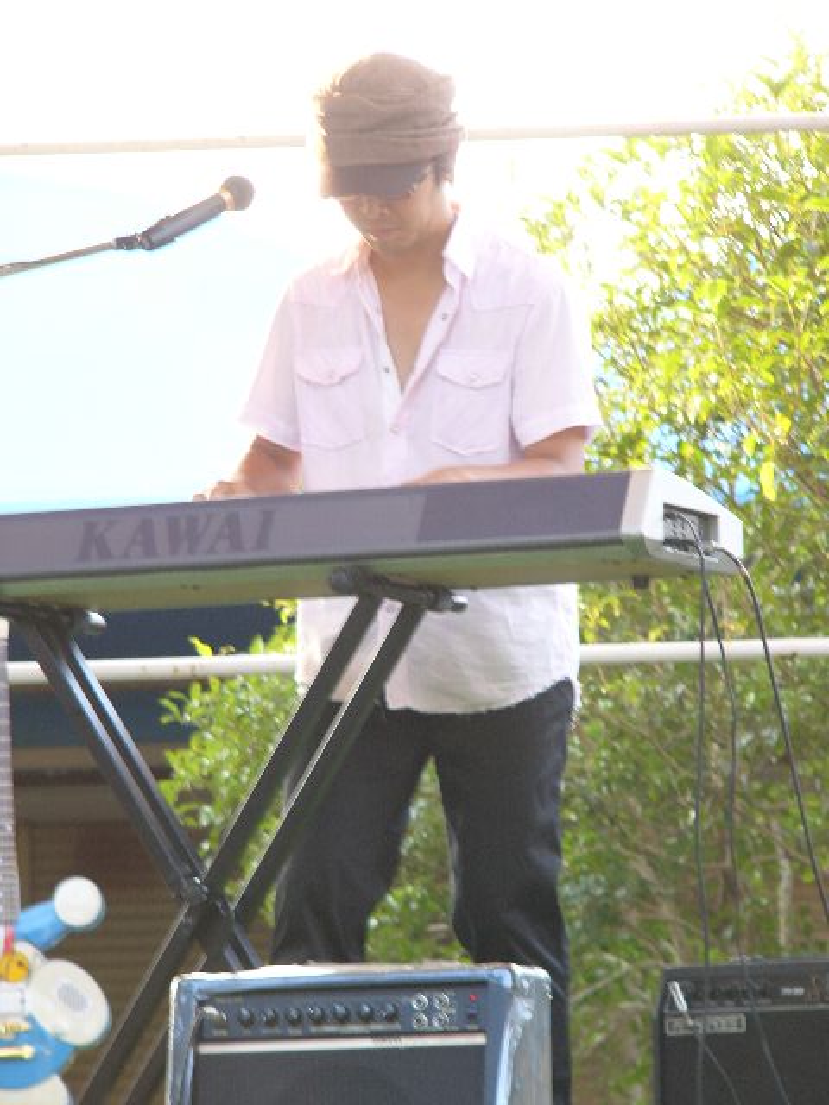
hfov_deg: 7.8
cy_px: 552
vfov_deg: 10.4
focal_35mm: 191
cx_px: 414
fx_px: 6099
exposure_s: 1/30
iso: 50
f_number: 2.8
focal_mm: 31.8
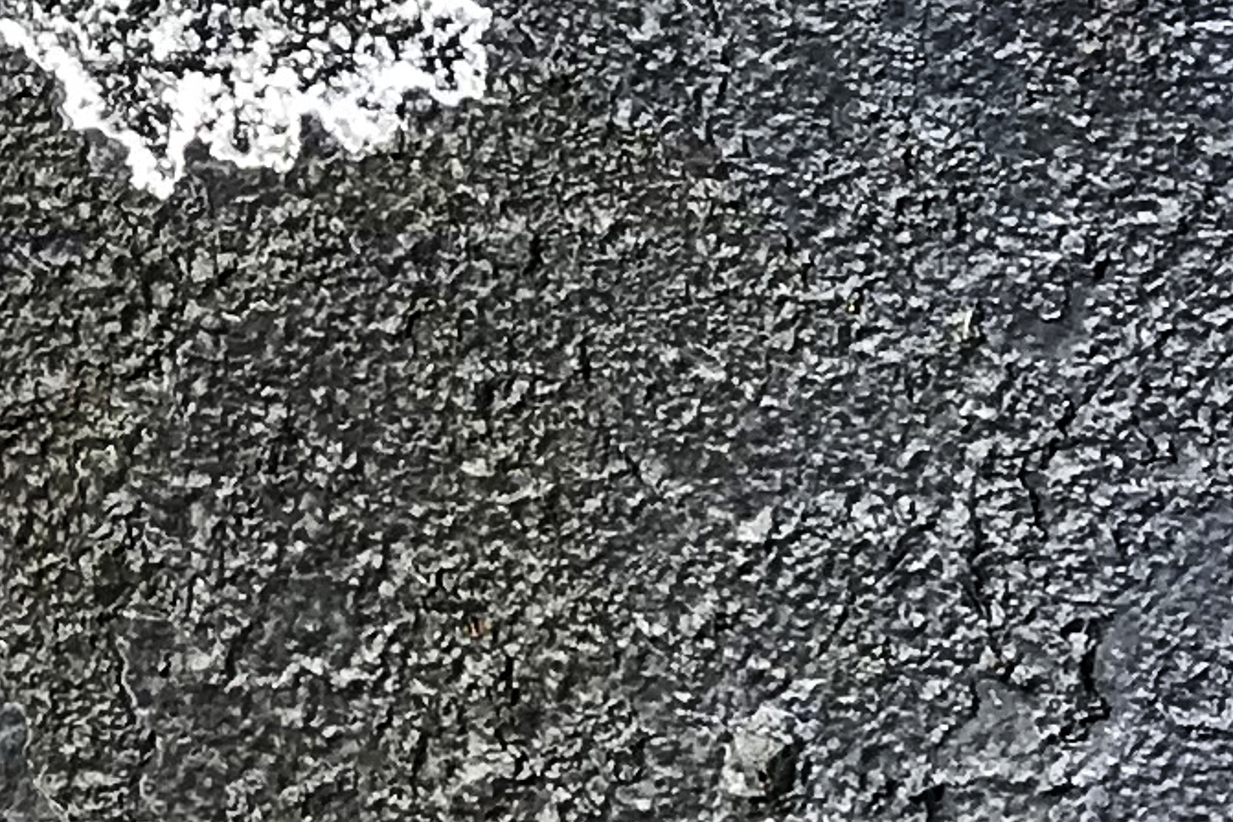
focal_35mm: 175
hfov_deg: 11.4
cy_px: -769
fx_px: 5992
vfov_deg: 7.6
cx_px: -434
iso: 20
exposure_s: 1/1570
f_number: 1.8
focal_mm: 3.99
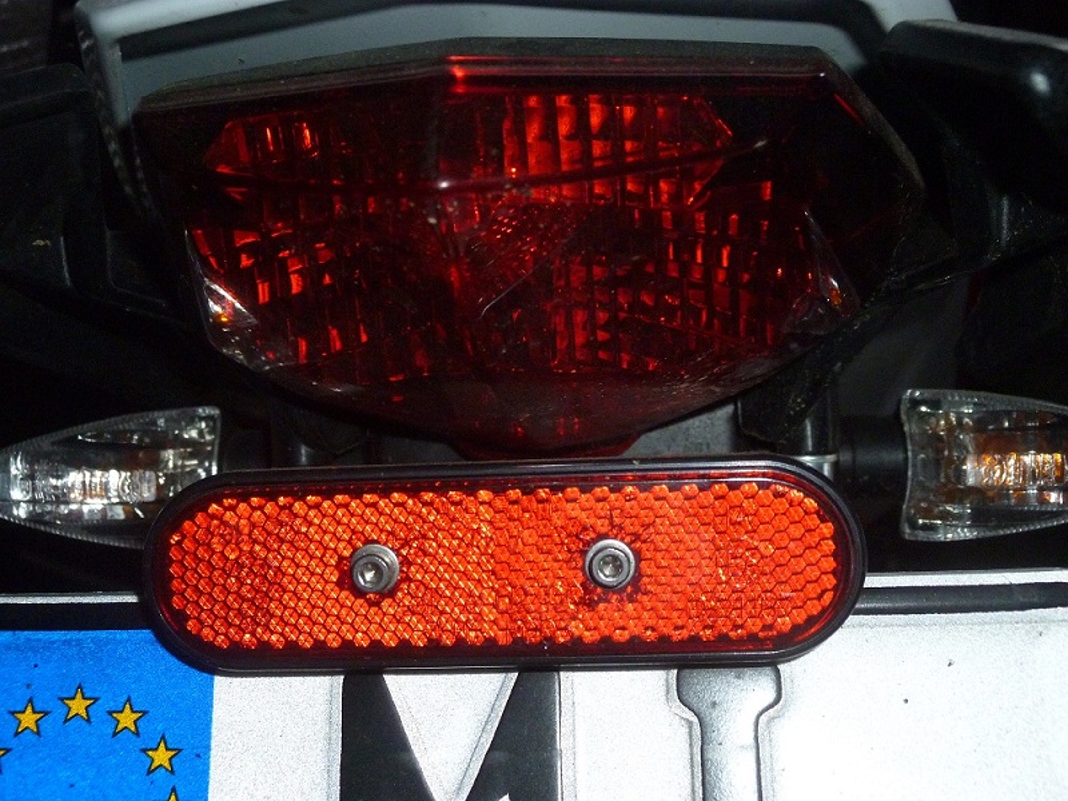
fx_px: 1388
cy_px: 400
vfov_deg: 32.2
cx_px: 534
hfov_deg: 42.1
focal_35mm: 45
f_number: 4.2
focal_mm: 8.1
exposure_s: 1/30
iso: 400
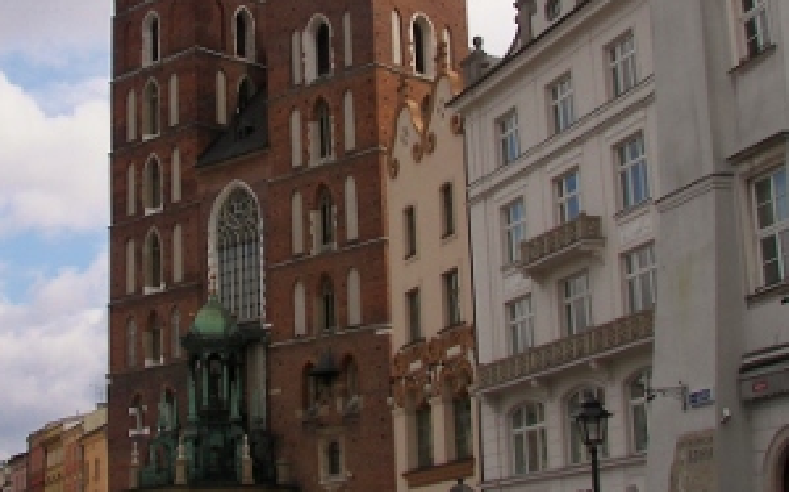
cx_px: 266
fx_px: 1504
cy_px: 133
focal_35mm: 70
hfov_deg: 29.2
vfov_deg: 18.5
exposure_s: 1/640
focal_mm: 6
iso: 50
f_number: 4
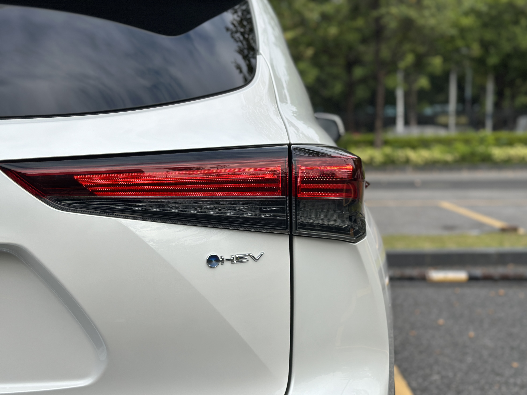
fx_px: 746
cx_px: 261
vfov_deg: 29.7
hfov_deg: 38.9
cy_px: 200
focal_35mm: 49
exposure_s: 1/4184
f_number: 1.78
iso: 80
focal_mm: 6.86
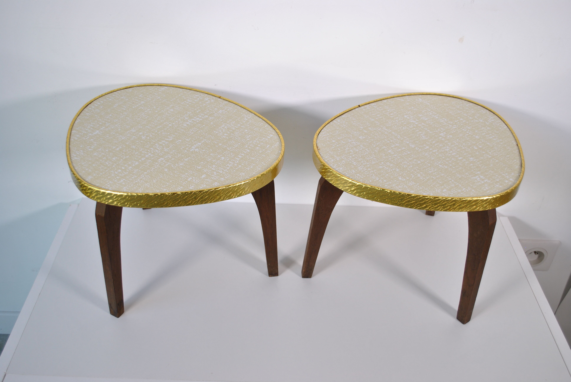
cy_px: 191
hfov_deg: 53.1
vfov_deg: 37.0
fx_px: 572
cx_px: 286
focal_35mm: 36
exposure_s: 1/100
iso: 200
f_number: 5
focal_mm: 24
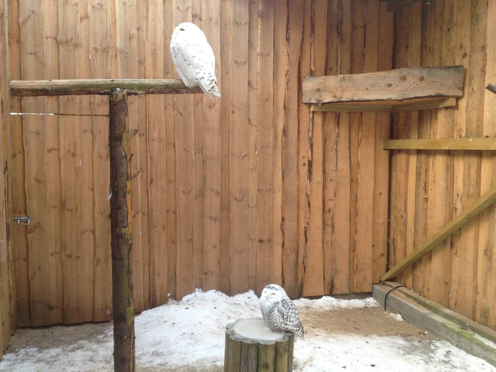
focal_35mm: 35
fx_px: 502
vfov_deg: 40.7
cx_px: 248
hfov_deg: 52.6
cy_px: 186
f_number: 2.4
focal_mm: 4.28
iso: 64
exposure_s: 1/120
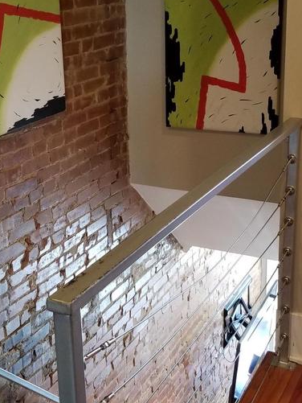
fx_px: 651
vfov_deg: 34.2
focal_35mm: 56
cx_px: 127
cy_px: 156
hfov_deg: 26.1
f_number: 1.7
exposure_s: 1/40
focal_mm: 4.3
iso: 200
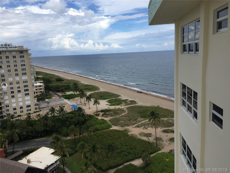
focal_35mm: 29
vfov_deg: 48.2
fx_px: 193
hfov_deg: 61.7
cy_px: 86
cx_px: 115
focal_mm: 4.15
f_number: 2.2
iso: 32
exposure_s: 1/2639
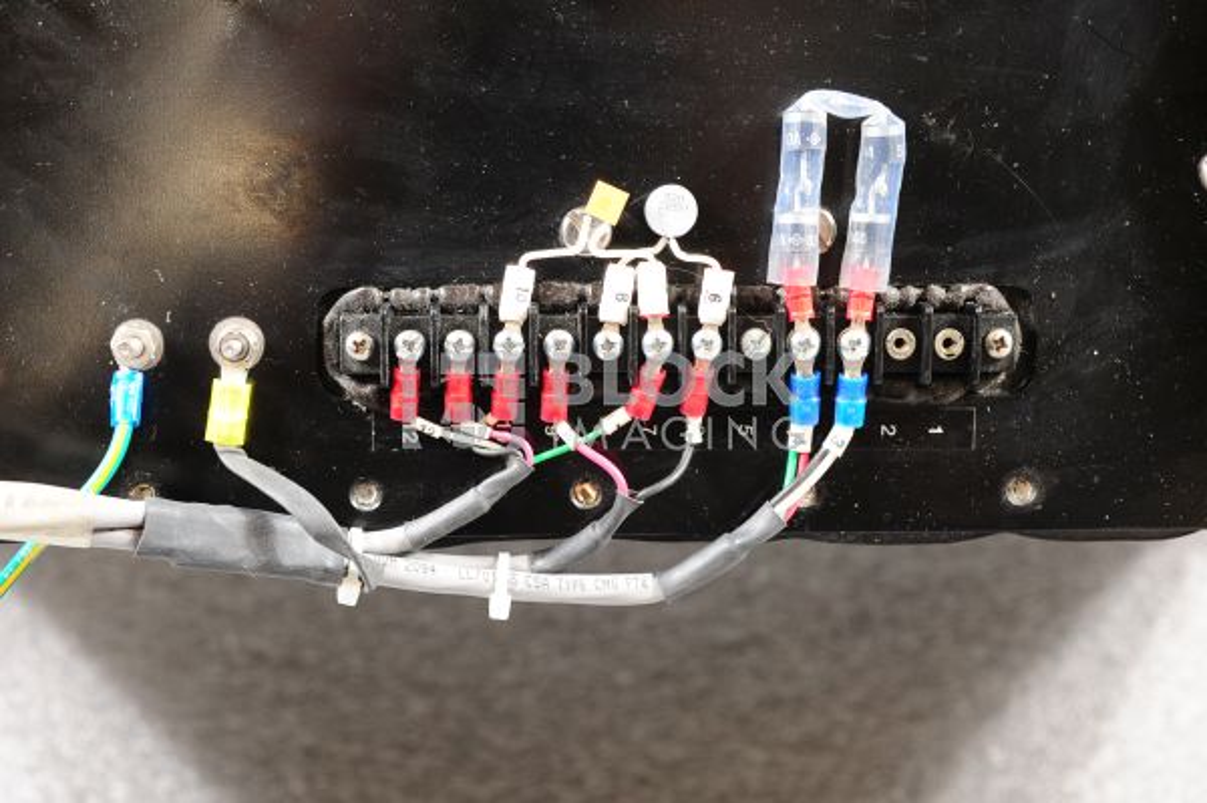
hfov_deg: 39.6
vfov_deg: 26.9
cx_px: 604
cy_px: 402
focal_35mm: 50
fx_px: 1675
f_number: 5.6
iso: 1600
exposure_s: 1/125
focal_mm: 50
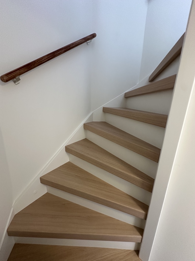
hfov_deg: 85.7
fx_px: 105
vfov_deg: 102.1
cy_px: 130
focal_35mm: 14
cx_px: 98
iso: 500
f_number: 2.2
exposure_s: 1/60
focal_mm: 2.22
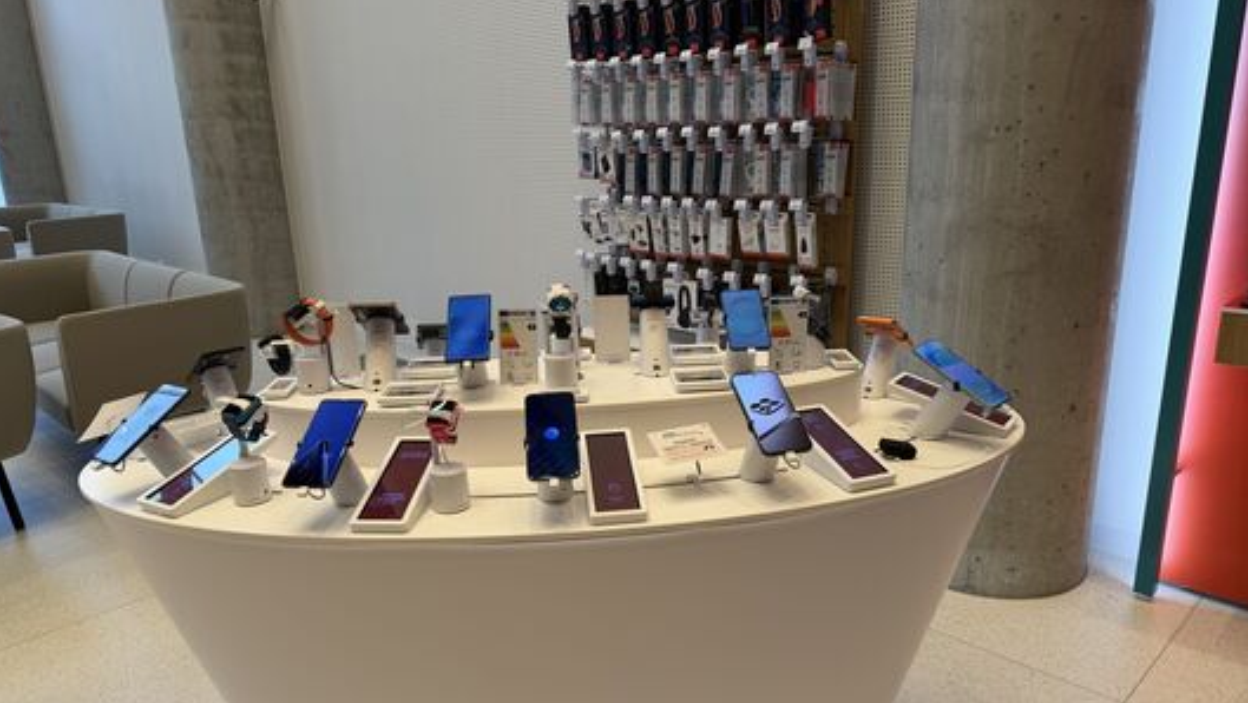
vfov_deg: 42.9
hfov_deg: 69.8
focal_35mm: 27
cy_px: 396
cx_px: 630
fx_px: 894
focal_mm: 6.76
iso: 50
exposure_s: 1/100
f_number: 1.78
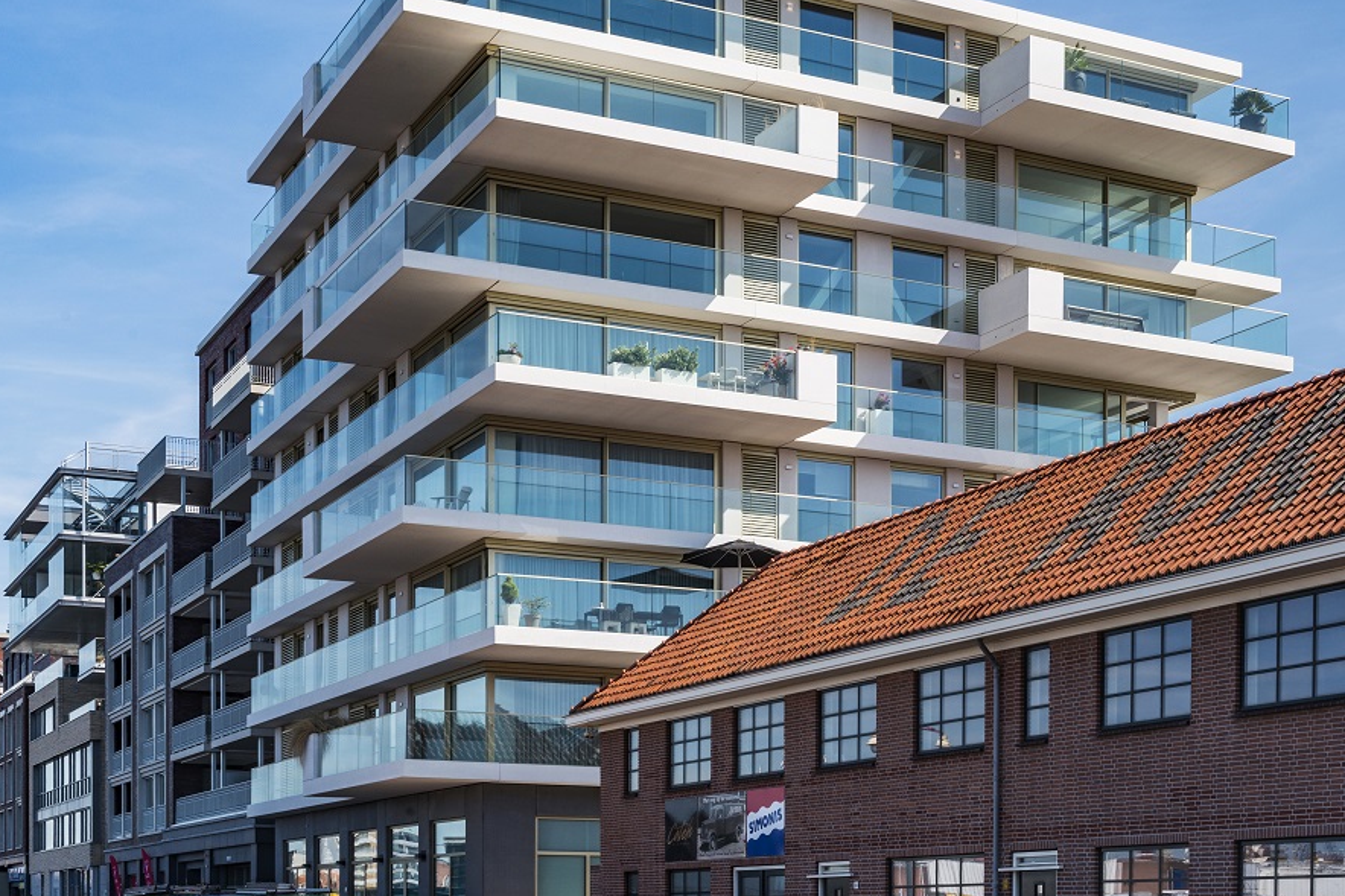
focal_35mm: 49
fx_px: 1830
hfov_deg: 40.3
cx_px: 753
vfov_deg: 27.5
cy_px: 420
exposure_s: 1/180
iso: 100
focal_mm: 38
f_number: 11
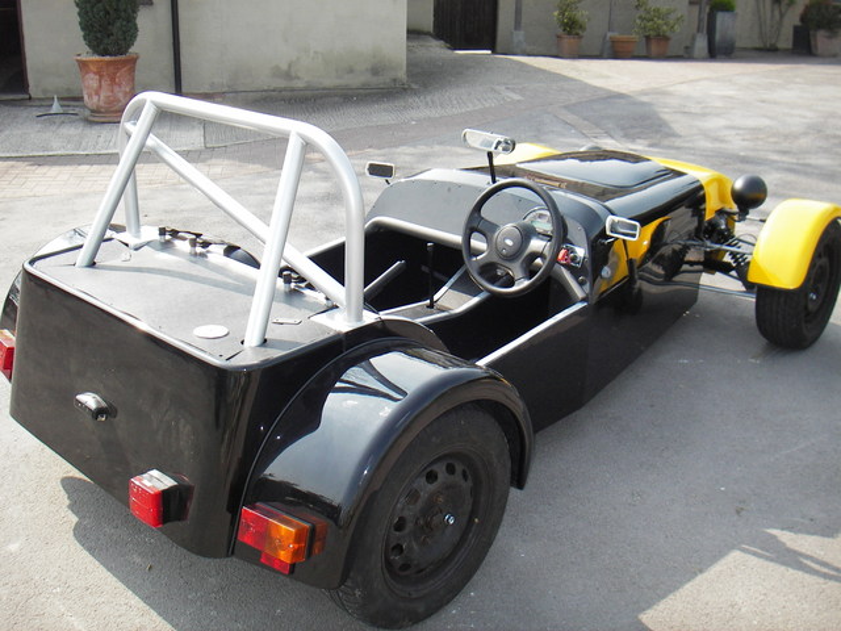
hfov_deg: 49.0
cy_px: 316
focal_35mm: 38
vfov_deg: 37.7
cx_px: 420
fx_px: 923
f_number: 3.3
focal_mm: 6.3
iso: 64
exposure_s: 1/250
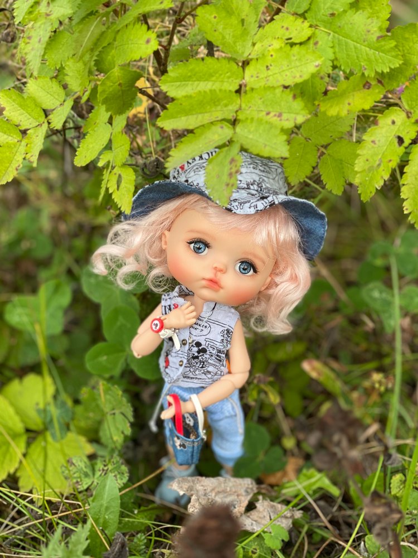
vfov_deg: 36.8
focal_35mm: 52
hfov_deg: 28.0
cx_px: 209
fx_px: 837
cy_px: 279
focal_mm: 6
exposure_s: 1/142
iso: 20
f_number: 2
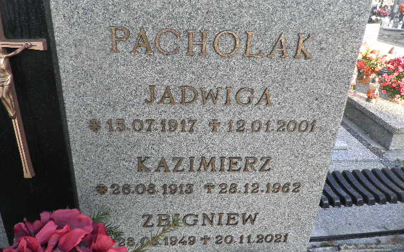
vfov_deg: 47.3
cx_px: 202
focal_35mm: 26
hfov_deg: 70.4
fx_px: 286
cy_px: 101
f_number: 3.3
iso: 64
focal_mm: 4.3
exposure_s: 1/60
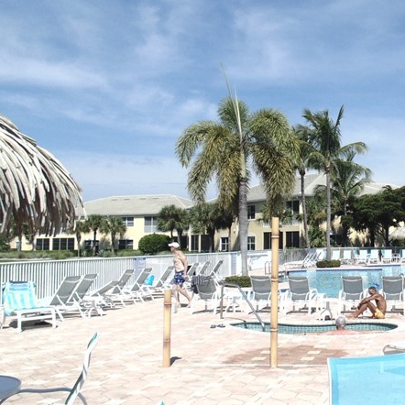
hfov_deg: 35.0
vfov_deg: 37.5
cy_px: 184
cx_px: 379
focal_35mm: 45
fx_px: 596
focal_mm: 4
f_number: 9.7
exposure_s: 1/200
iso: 80
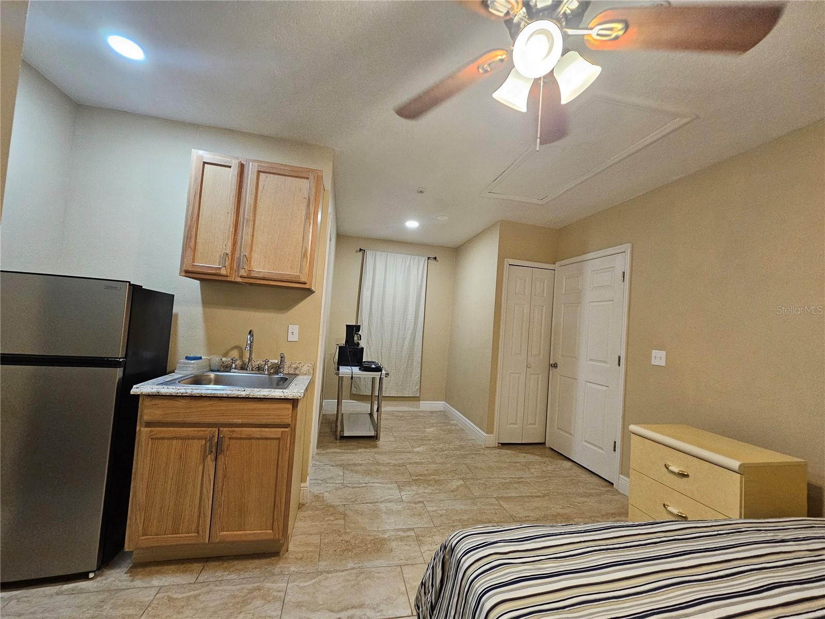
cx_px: 412
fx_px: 310
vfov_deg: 89.9
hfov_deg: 106.2
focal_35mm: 13
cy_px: 310
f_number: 2.2
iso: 400
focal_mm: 2.2
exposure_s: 1/100
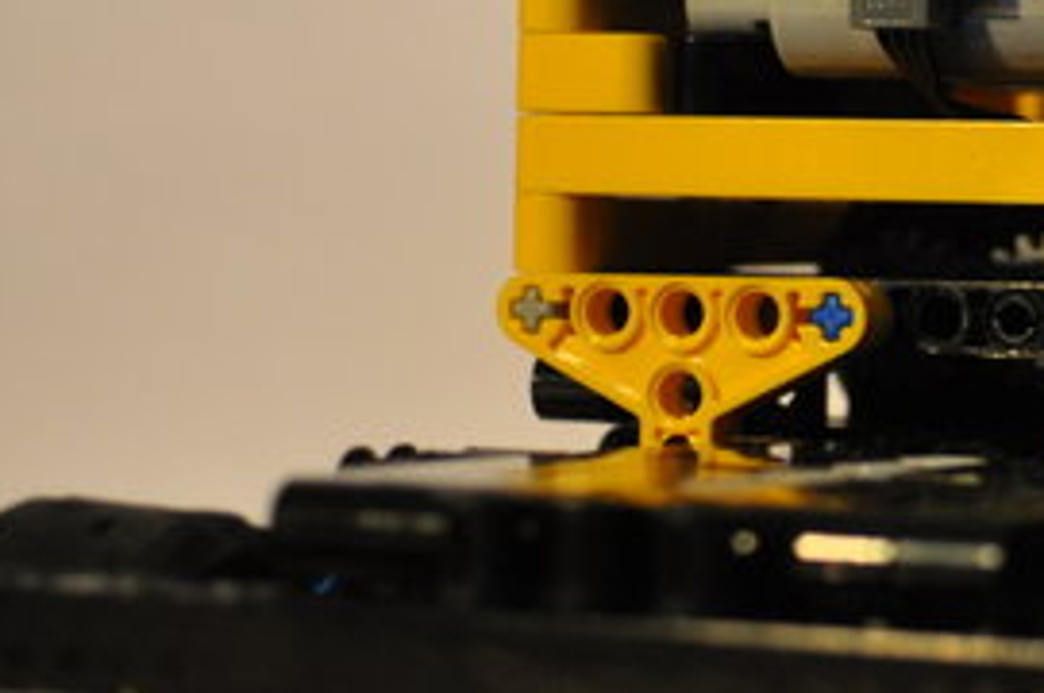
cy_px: 210
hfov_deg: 15.0
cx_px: 1156
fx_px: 3852
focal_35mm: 133
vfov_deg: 10.3
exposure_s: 1/60
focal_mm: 30
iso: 800
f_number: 4.5
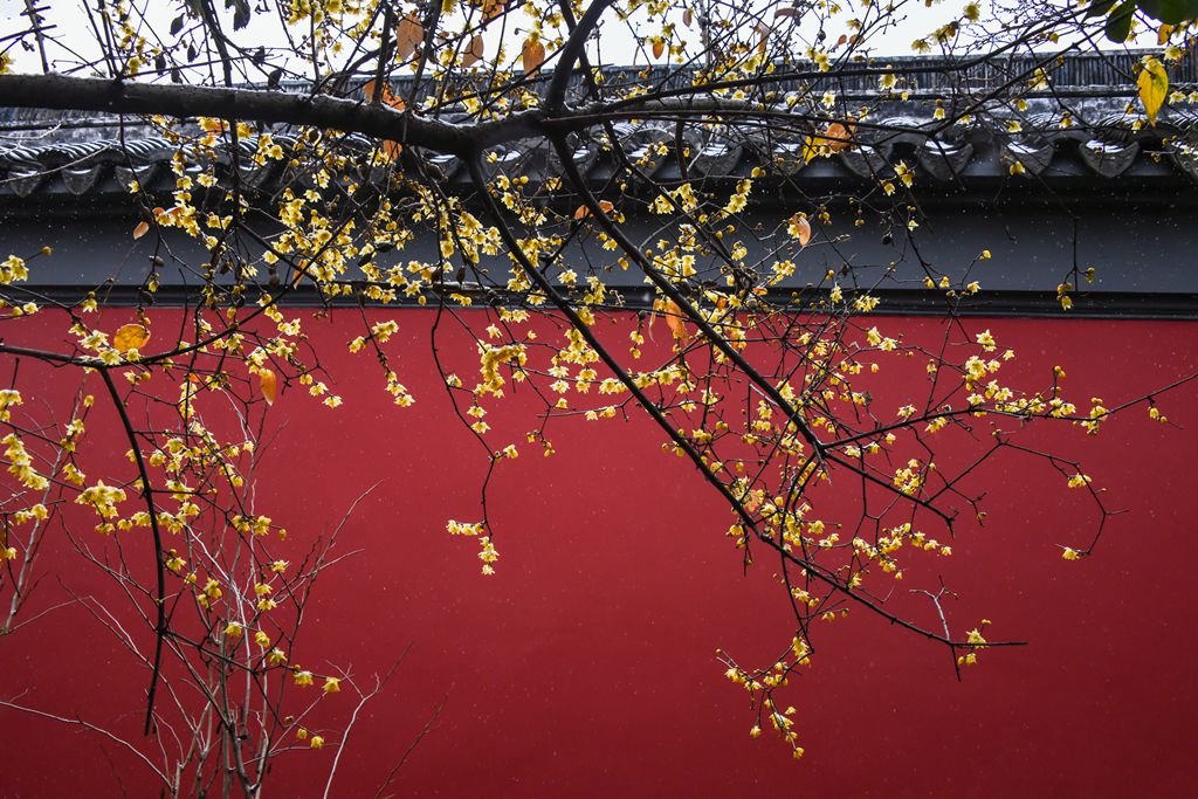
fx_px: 1065
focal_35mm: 32
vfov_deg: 41.1
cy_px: 400
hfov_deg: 58.7
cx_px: 599
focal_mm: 32
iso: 1000
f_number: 8
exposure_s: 1/320
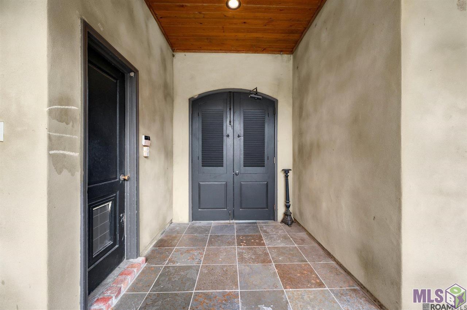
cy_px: 155
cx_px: 234
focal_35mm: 14
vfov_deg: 81.1
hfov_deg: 104.3
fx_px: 181
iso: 250
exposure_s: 1/20
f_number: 8
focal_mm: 14
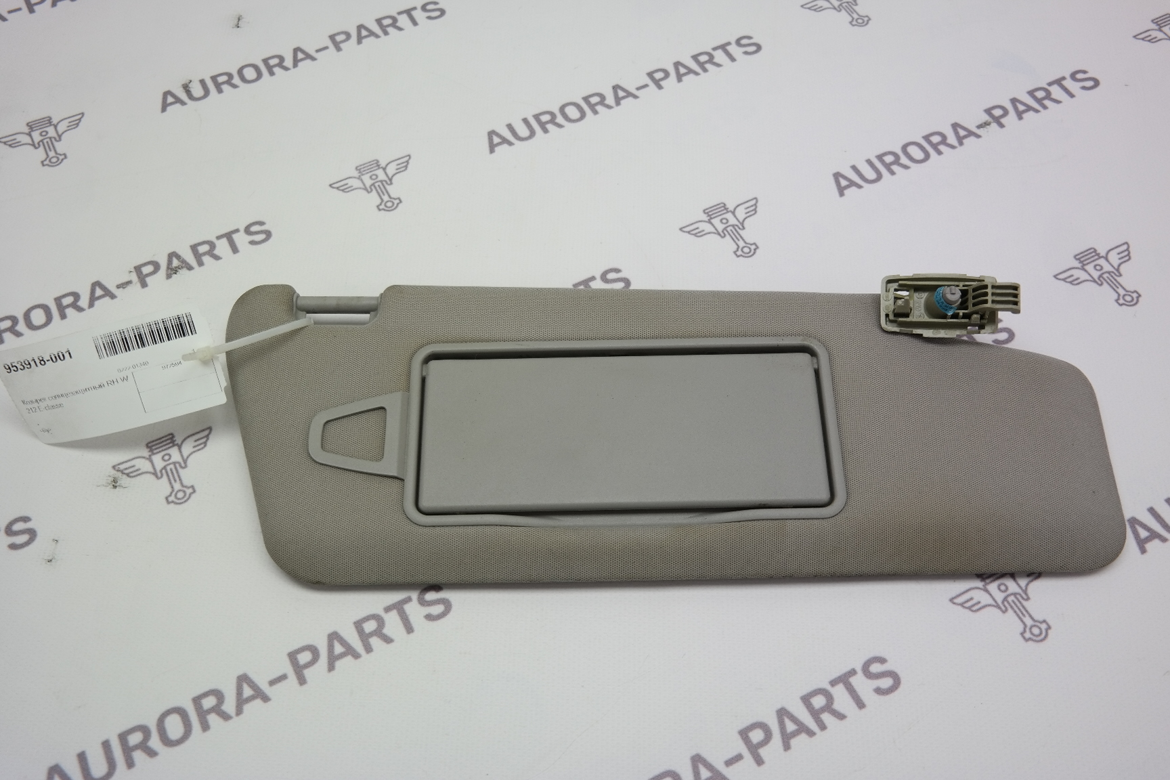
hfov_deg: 57.2
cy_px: 390
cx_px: 585
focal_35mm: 33
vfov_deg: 40.0
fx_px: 1072
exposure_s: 1/80
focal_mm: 22
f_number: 4
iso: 100
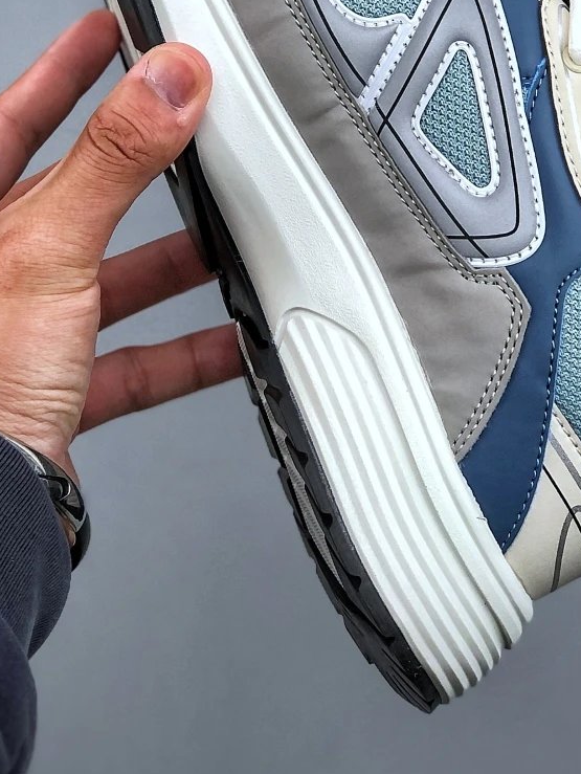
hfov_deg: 13.4
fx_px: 2482
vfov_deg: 17.6
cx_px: 306
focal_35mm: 111
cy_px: 157
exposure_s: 1/100
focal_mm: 6.6
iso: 40
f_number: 2.8
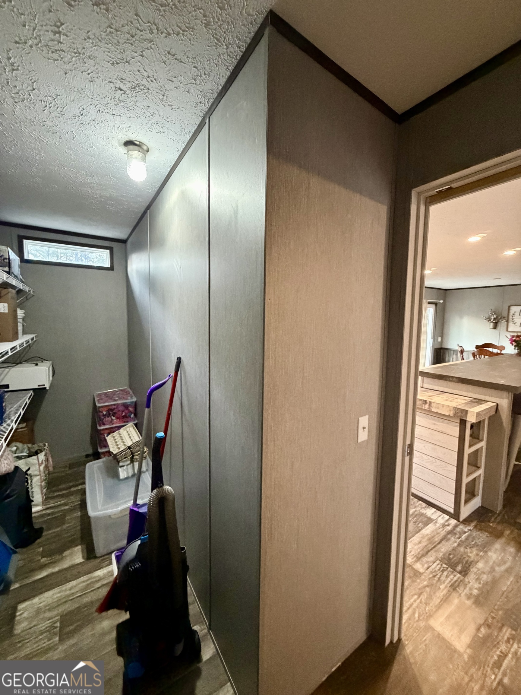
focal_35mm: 14
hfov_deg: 85.7
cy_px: 348
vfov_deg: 102.1
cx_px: 260
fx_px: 281
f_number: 2.2
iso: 1000
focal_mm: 2.22
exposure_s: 1/60
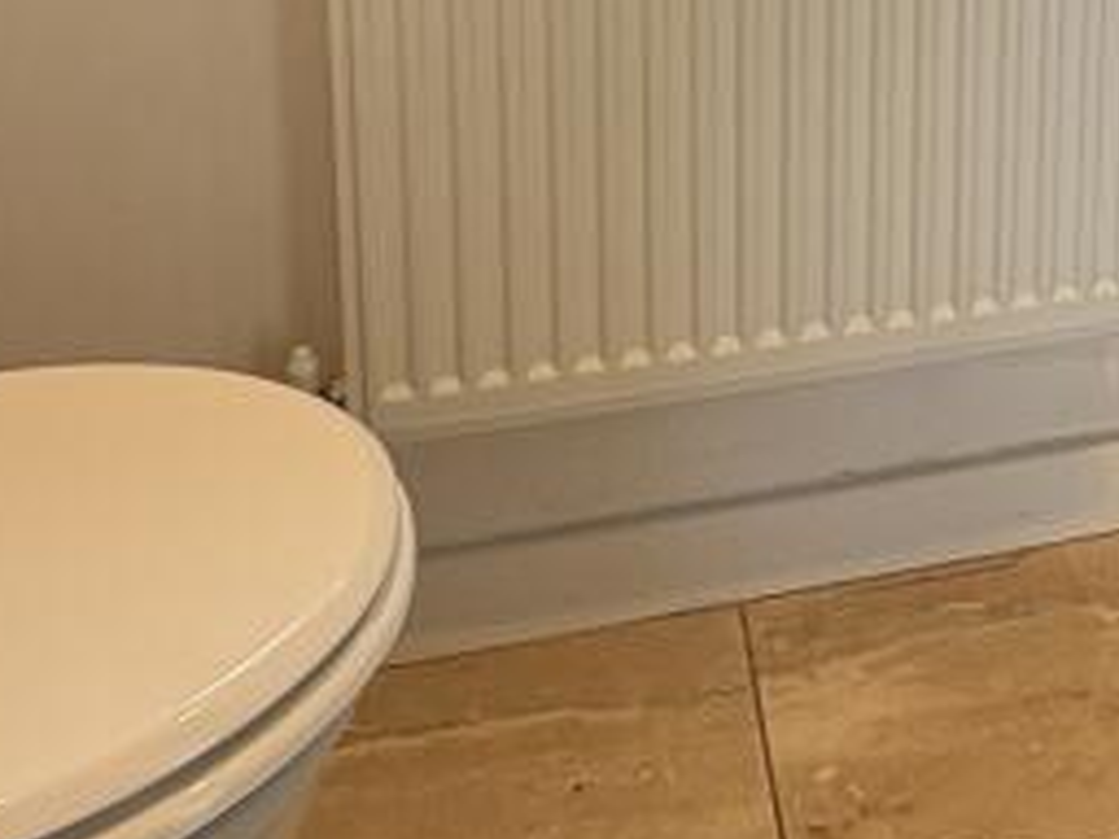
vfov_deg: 21.6
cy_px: -433
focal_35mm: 56
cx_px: 1053
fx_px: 1810
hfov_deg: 32.3
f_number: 2.2
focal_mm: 2.22
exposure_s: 1/130
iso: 64
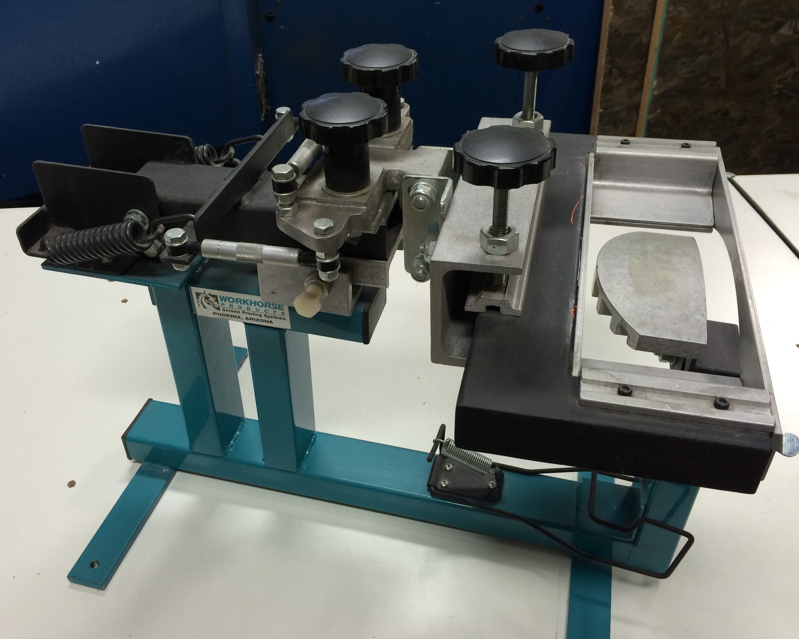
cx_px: 384
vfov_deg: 47.1
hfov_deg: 57.2
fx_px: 733
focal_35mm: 31
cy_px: 326
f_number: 2.2
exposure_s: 1/30
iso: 40
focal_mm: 4.15
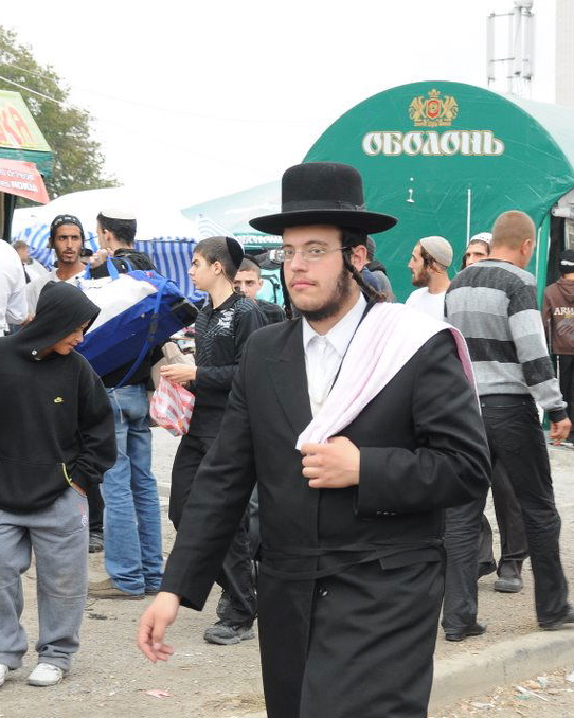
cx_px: 309
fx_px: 1806
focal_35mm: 85
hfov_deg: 18.1
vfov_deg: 22.5
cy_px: 359
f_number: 7.1
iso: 500
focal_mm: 40
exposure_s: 1/160
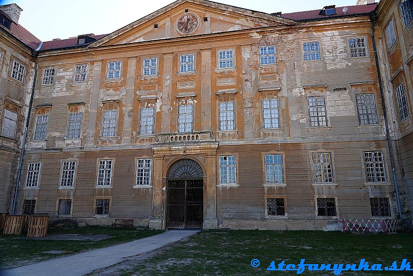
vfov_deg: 53.2
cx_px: 206
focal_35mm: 24
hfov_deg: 73.7
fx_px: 276
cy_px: 138
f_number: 6.3
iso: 100
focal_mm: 24
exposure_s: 1/40
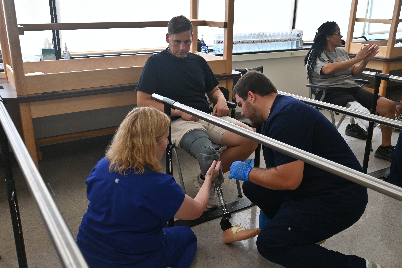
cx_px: 206
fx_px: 371
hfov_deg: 56.8
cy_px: 131
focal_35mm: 33
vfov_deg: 39.7
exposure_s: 1/250
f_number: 4
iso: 280
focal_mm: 21.5
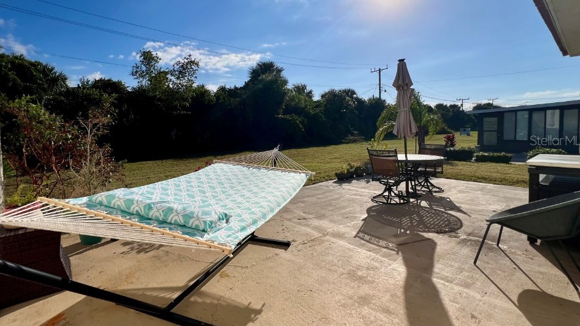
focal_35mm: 16
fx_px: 246
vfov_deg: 66.8
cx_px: 262
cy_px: 140
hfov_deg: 99.1
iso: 40
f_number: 1.8
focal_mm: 1.57
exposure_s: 1/4219
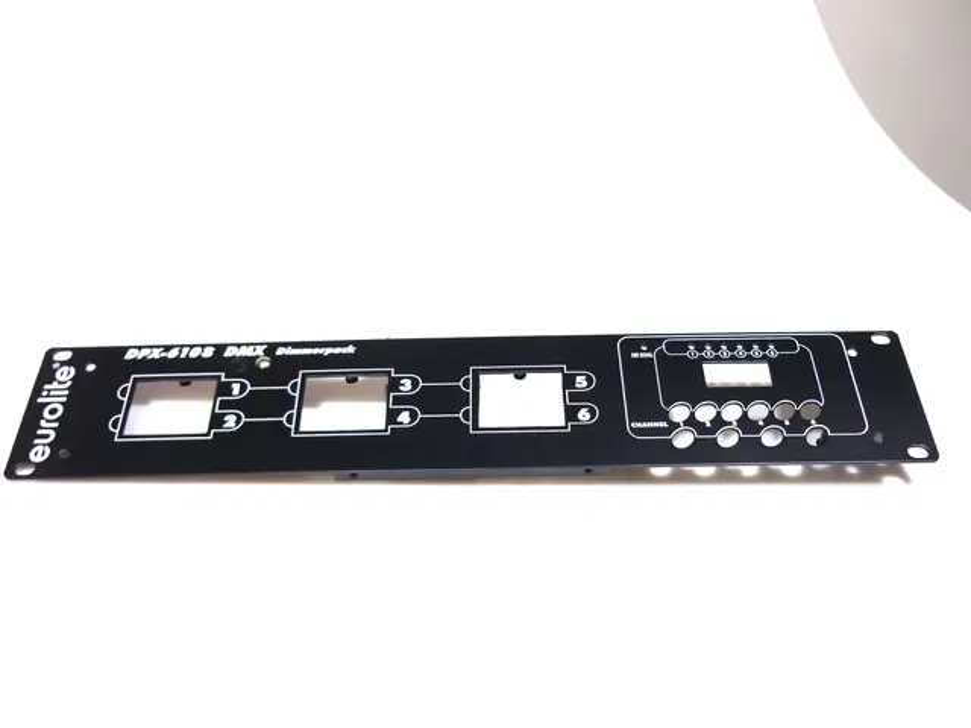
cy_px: 364
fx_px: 926
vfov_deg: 42.9
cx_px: 486
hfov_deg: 55.4
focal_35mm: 33
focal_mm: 5.5
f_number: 2.8
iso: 80
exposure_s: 1/80
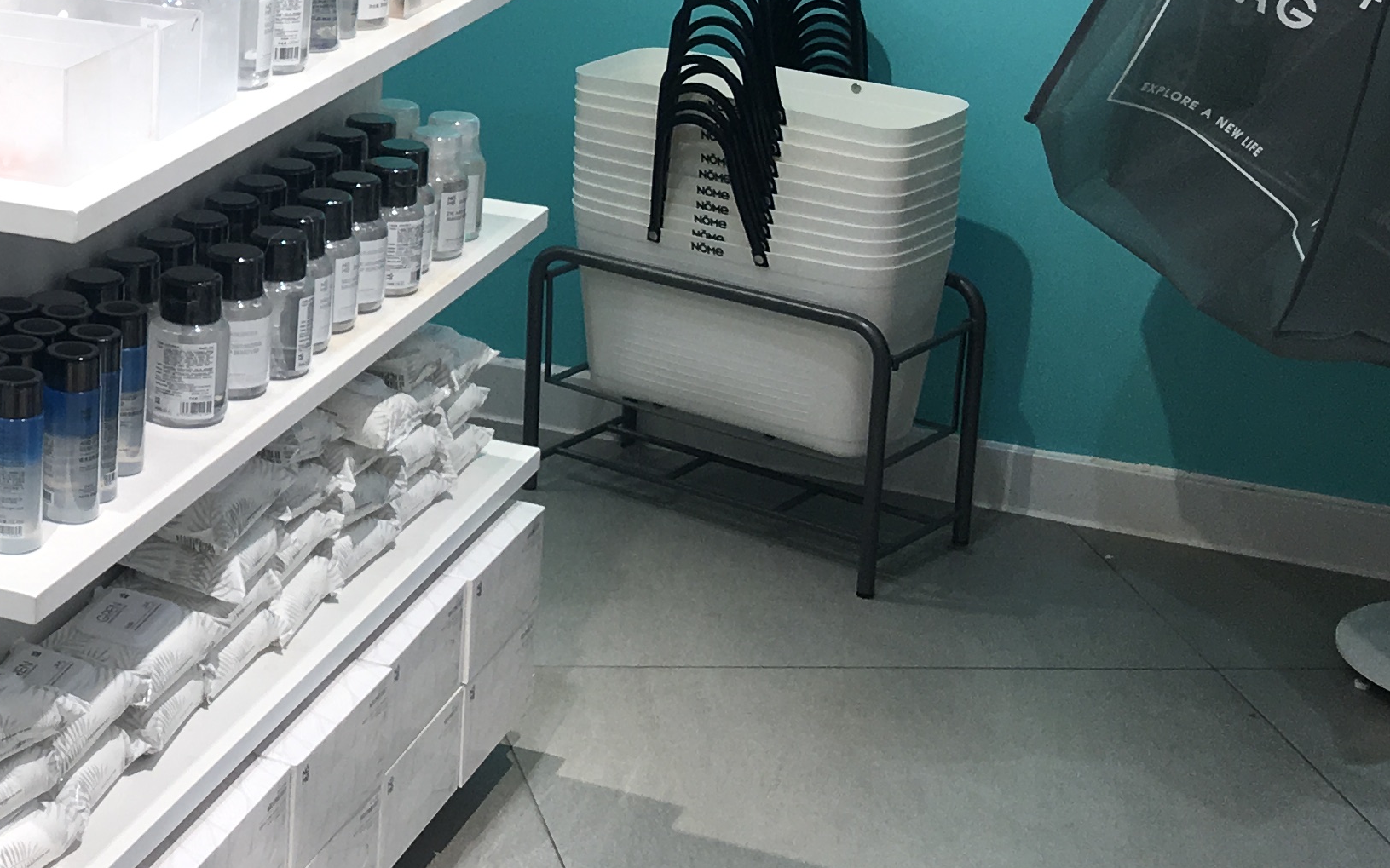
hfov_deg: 25.4
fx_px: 2879
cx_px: -95
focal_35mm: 76
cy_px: 188
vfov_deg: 17.0
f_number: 2.2
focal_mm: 4.15
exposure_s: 1/111
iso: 25
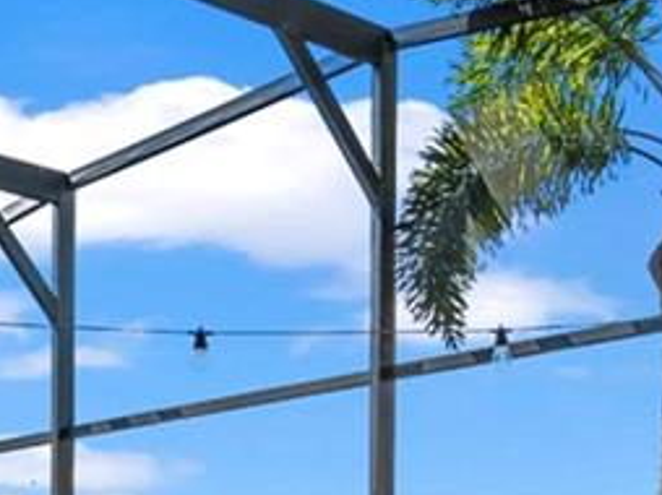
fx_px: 1911
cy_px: 847
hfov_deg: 19.6
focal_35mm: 100
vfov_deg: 13.5
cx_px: 268
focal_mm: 11
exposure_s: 1/100
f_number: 8
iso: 100
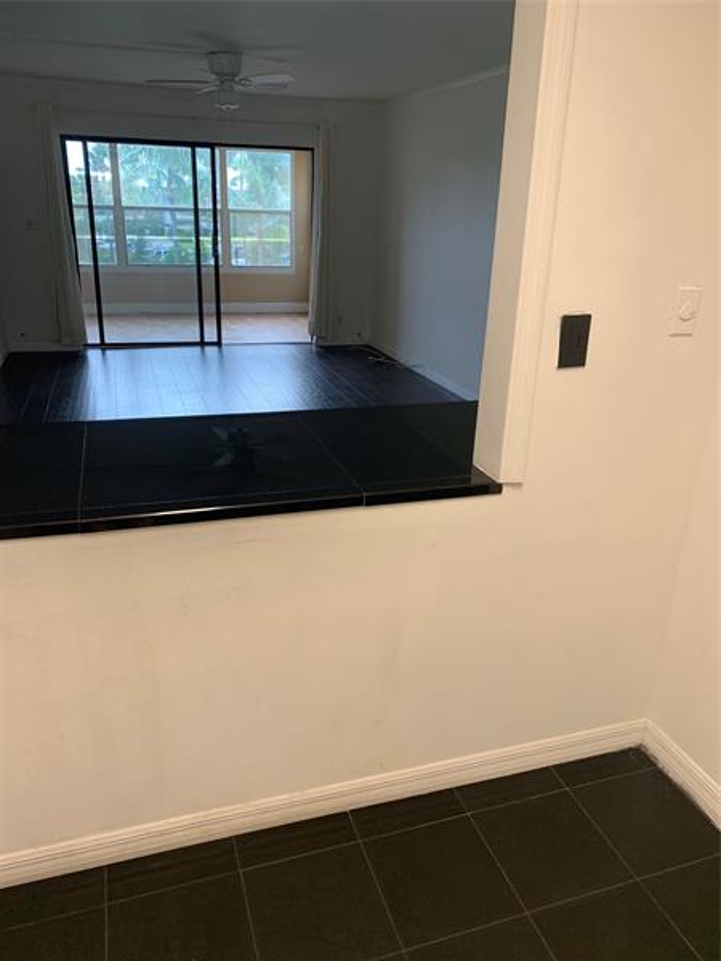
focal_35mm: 26
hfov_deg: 53.1
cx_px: 360
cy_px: 480
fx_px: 722
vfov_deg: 67.3
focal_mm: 4.25
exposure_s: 1/60
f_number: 1.8
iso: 50
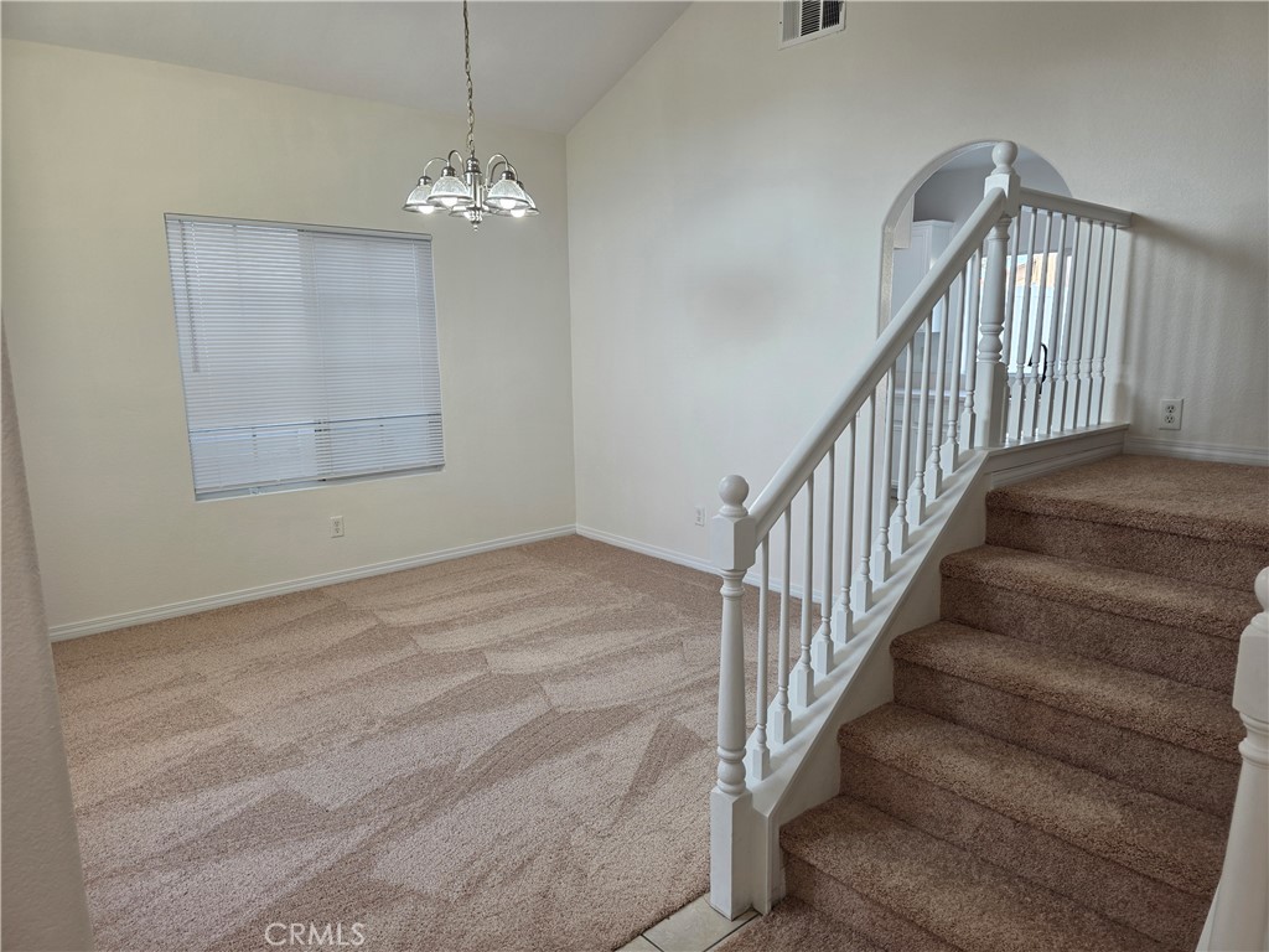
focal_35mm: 23
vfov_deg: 58.9
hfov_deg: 73.9
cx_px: 634
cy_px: 476
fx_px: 843
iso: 80
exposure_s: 1/120
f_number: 1.7
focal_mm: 6.3
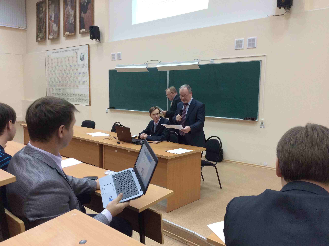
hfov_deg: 55.4
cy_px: 123
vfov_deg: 42.8
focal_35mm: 33
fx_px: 313
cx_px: 164
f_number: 2.4
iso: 100
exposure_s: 1/24
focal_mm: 3.3
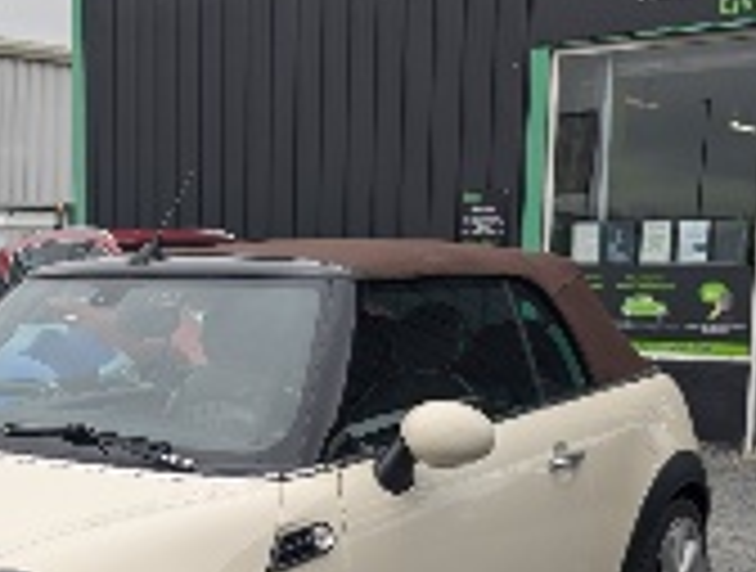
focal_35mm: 59
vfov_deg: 24.4
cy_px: 491
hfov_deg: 31.9
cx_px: 166
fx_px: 1292
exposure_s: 1/231
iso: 21
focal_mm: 6.9
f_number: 1.68
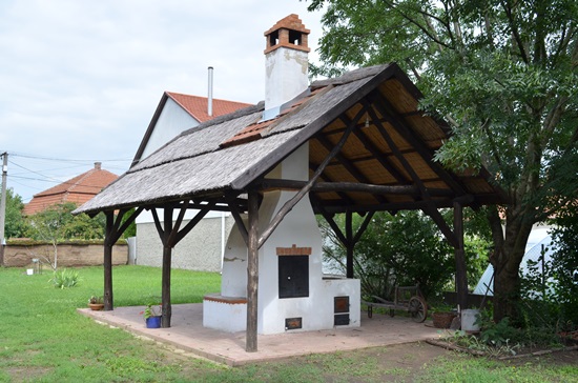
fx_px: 625
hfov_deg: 49.7
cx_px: 289
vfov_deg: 34.0
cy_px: 192
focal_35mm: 39
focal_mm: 26
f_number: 9
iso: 500
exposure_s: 1/500
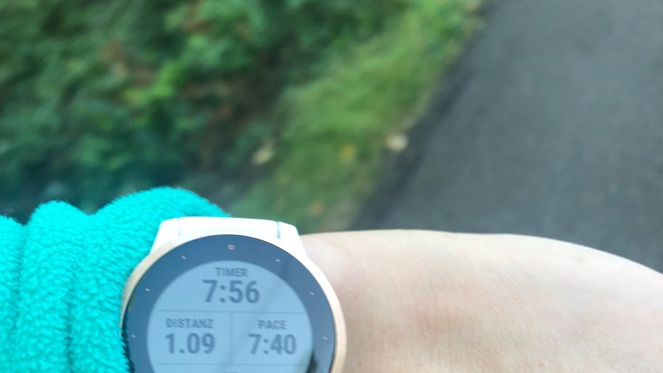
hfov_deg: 49.4
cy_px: 352
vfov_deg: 27.7
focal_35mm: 41
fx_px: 721
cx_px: 332
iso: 50
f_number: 1.8
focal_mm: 3.99
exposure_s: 1/120
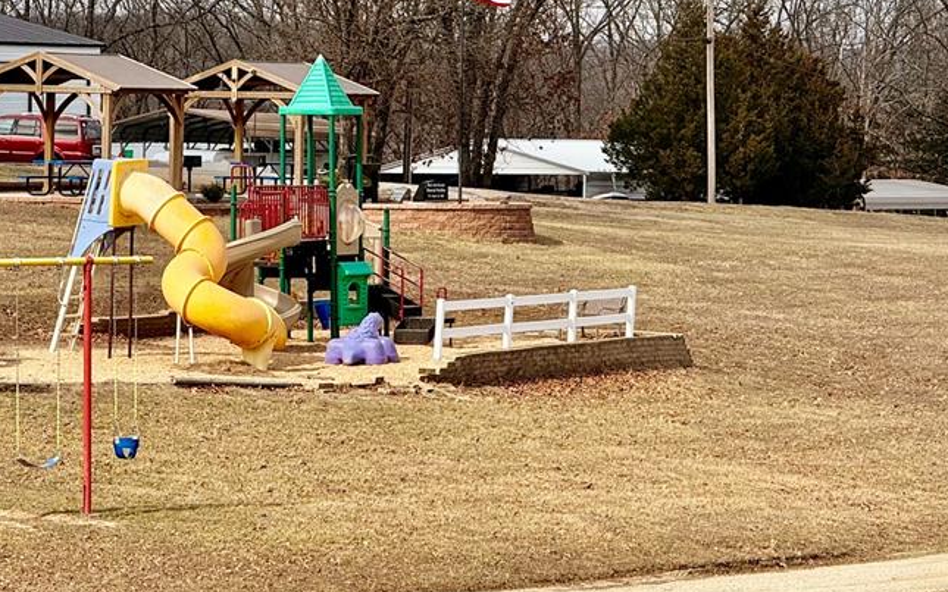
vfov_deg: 6.5
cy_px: 106
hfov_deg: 10.4
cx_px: 372
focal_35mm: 202
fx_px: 5218
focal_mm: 15.66
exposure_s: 1/1916
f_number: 2.8
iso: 64
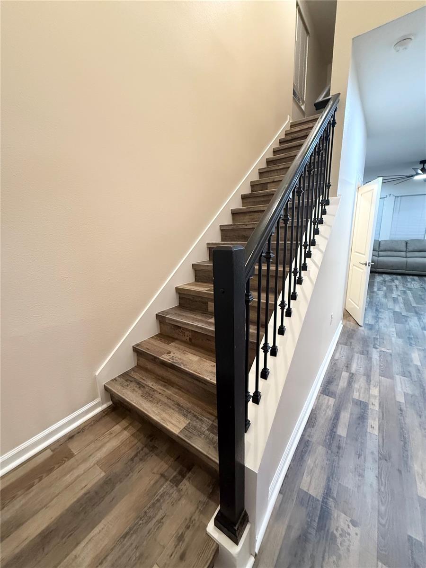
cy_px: 284
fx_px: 230
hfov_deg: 85.7
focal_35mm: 14
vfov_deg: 102.1
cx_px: 213
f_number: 2.2
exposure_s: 1/60
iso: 640
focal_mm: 2.22
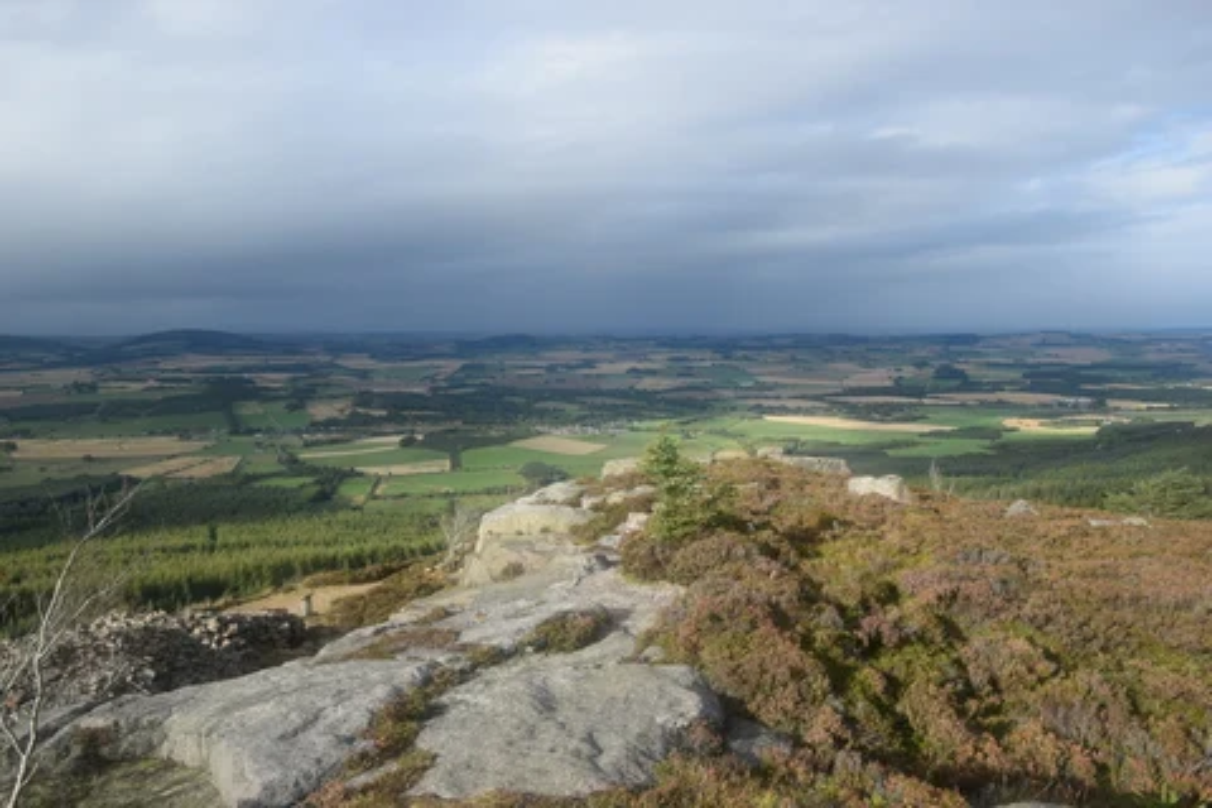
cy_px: 404
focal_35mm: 26
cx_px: 606
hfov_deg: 70.4
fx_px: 858
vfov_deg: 50.4
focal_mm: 17
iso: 400
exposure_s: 1/640
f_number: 8
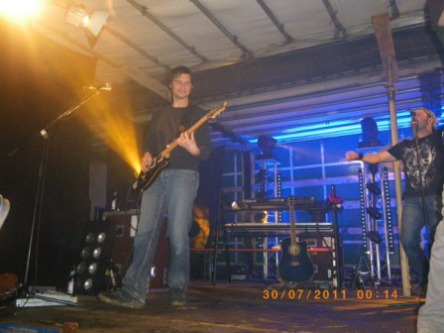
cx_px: 222
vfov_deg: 42.9
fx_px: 423
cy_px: 166
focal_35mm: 33
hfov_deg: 55.4
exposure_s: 1/60
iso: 800
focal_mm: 5.8
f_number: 2.8
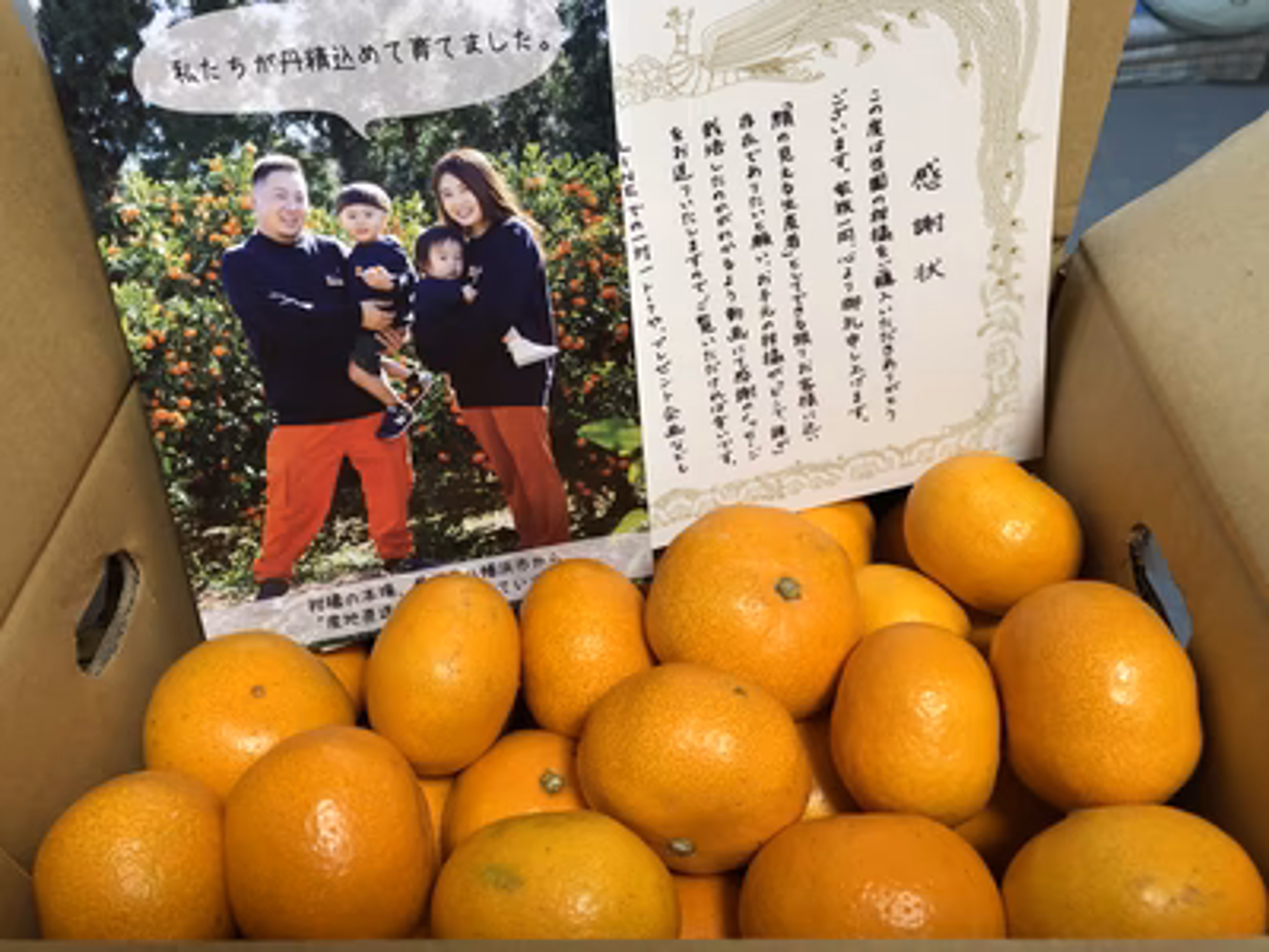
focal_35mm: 28
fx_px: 1026
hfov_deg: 63.4
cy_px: 476
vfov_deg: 49.7
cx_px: 634
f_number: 1.8
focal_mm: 3.99
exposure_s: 1/23
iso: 40
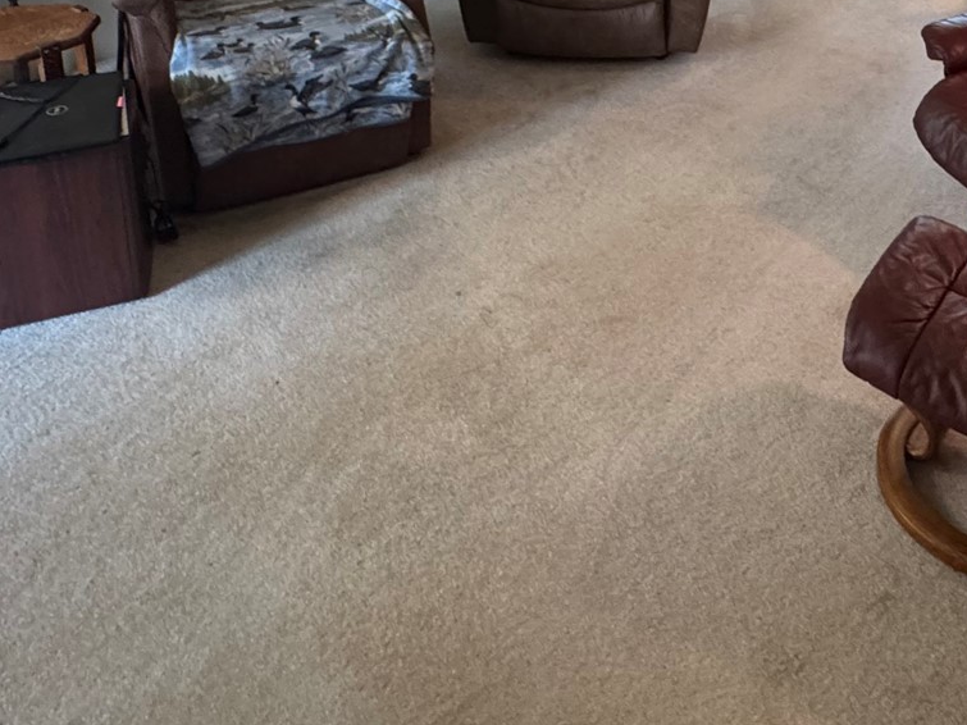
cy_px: -114
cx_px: 675
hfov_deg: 47.8
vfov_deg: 32.2
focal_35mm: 38
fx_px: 1061
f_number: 2.2
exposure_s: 1/60
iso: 500
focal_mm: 2.22
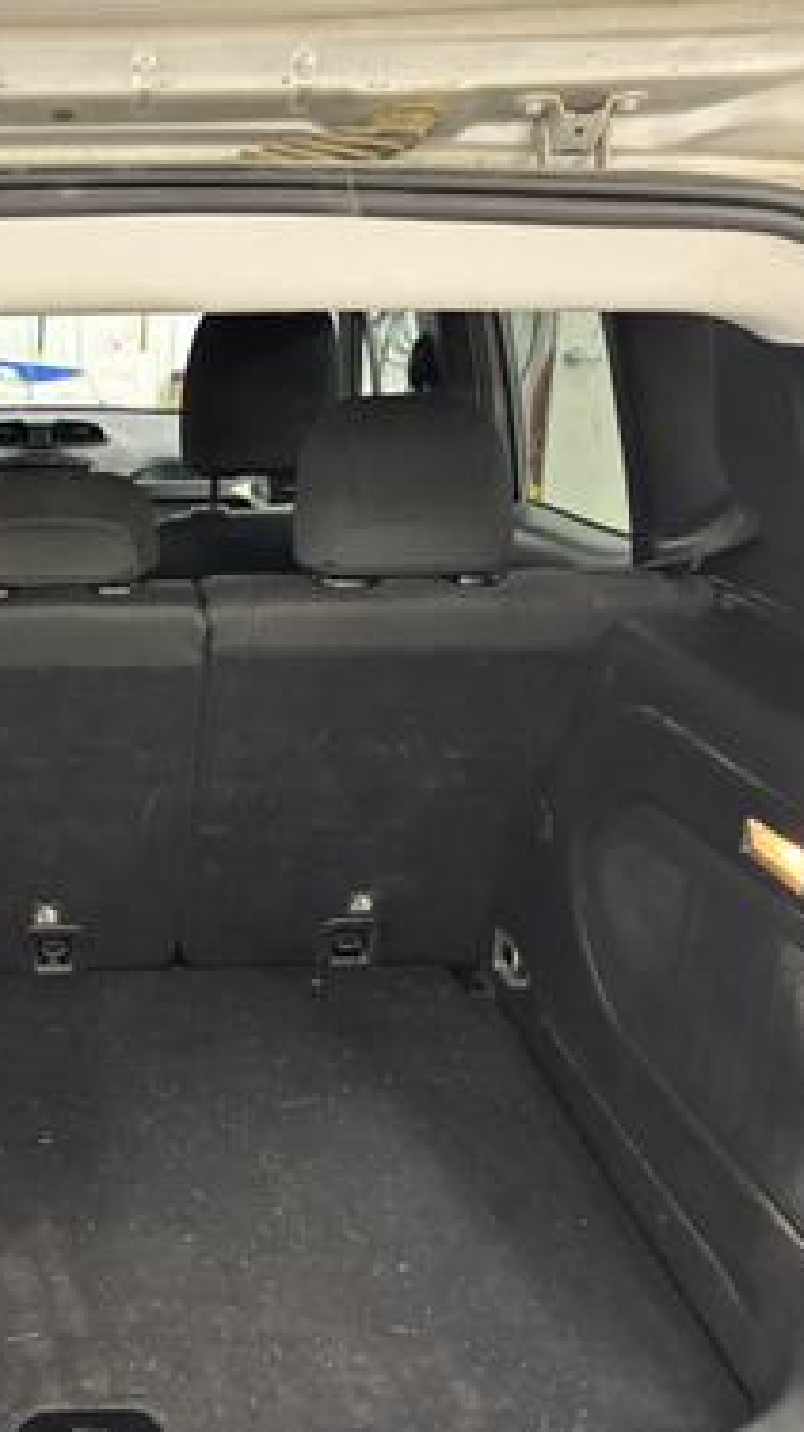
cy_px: 716
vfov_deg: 52.8
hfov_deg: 29.6
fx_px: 1443
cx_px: 53
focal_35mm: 38
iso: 500
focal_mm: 5.96
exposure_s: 1/30
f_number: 1.6
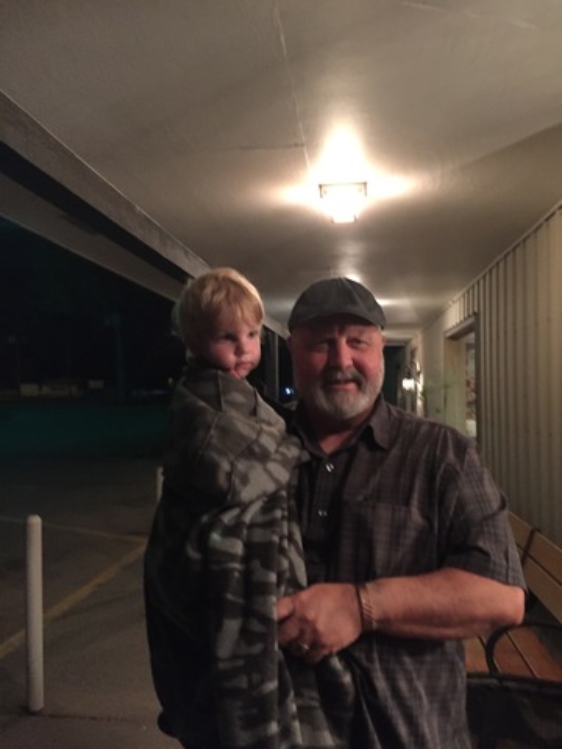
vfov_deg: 61.7
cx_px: 281
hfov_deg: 48.2
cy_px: 374
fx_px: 628
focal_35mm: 29
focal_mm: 4.15
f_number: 2.2
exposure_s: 1/15
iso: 500
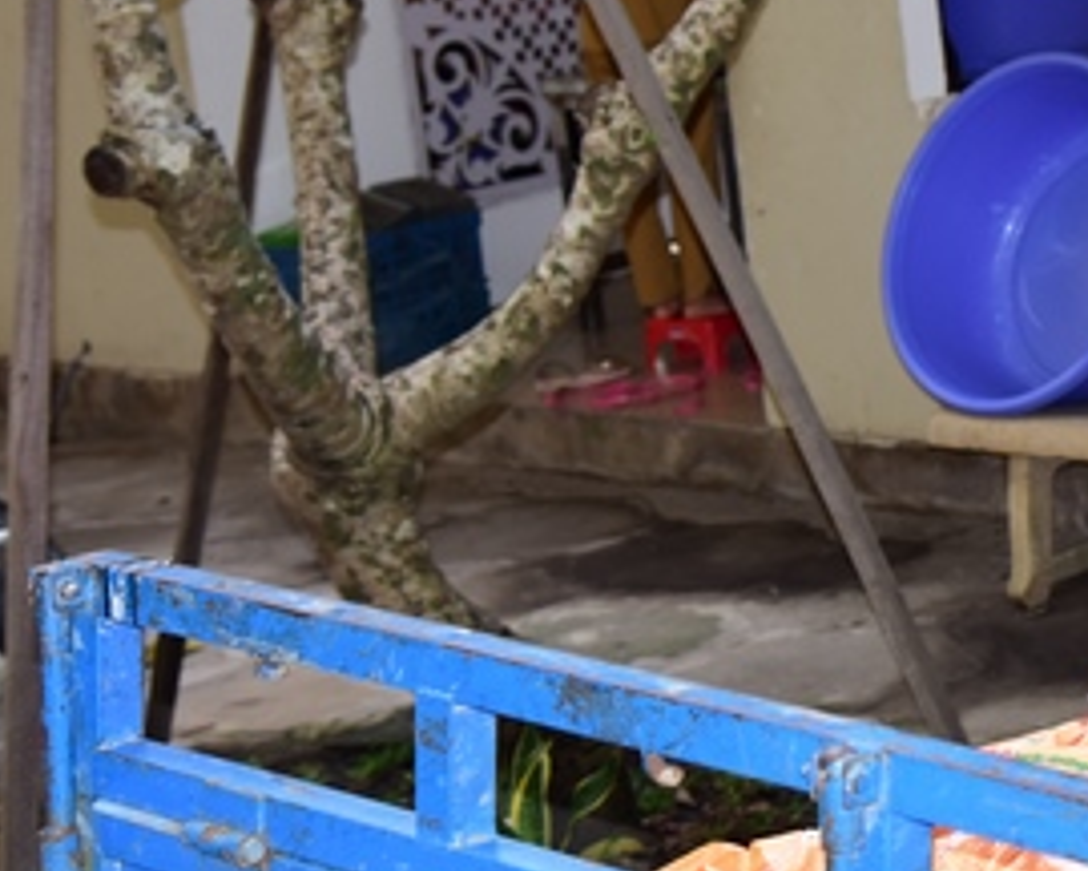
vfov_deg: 13.6
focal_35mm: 113
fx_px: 3639
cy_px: 169
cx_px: 1273
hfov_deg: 16.4
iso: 500
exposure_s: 1/125
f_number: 5.6
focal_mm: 50
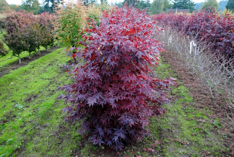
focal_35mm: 36
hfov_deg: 53.1
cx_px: 117
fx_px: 234
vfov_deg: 37.0
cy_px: 78
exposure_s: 1/80
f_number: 4.5
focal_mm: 24
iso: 200
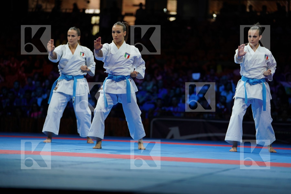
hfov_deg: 16.1
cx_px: 146
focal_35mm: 127
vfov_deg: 10.8
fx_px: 1027
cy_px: 97
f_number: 2.8
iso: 400
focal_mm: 127
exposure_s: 1/500
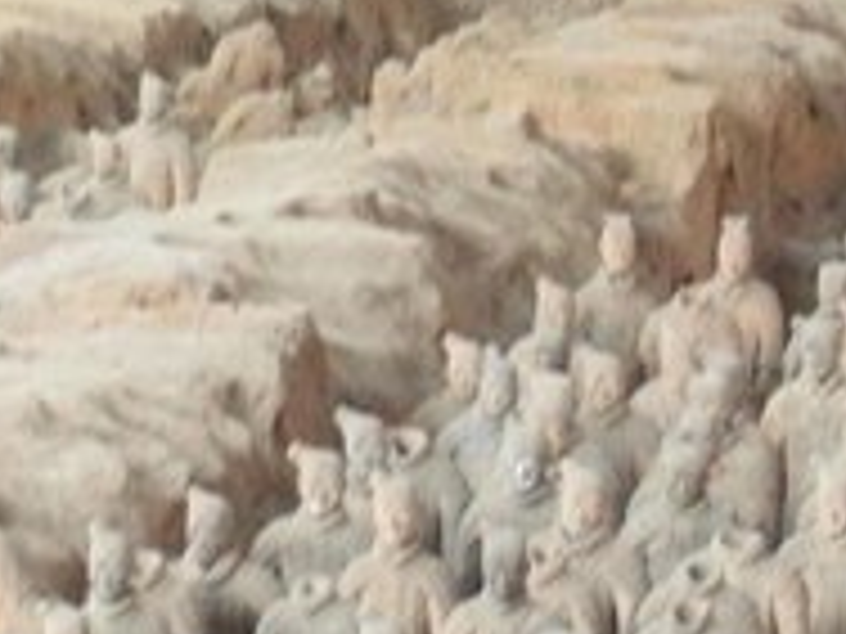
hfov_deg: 7.2
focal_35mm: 276
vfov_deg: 5.4
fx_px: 6745
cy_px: -31
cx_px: 274
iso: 621
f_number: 4.8
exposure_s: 1/42.2
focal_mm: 14.2
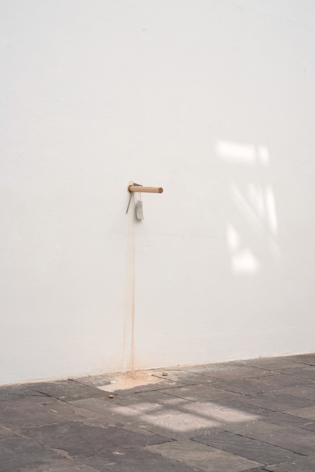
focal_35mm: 37
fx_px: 485
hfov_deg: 35.9
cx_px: 153
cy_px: 233
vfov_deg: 51.9
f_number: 8
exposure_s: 1/60
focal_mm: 35
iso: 100
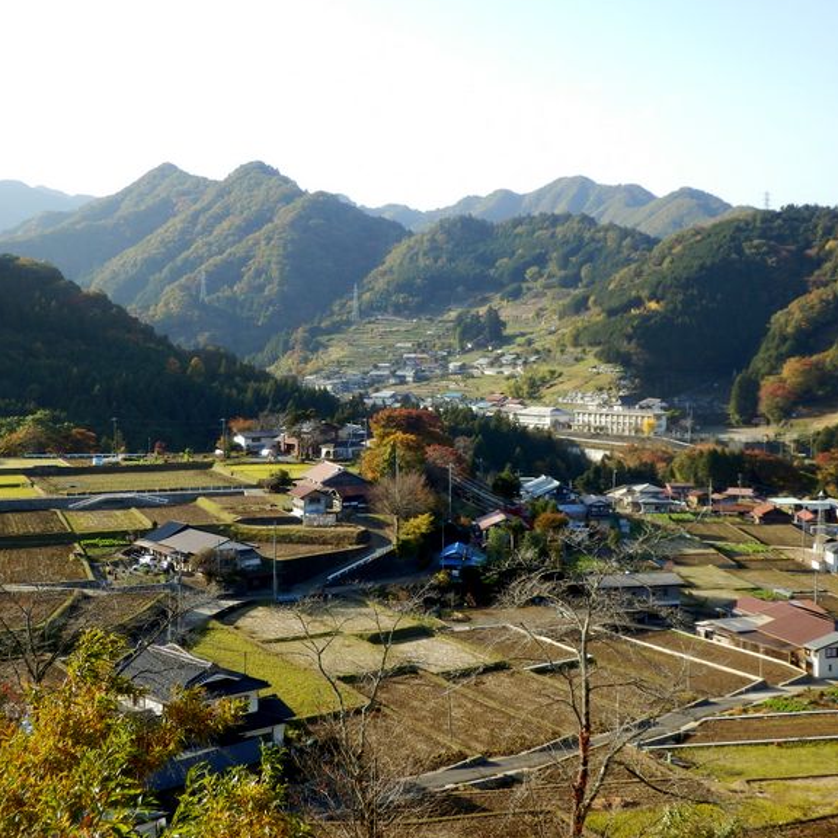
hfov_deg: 31.6
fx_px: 1479
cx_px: 393
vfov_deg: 31.6
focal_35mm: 54
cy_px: 415
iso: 80
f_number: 4.2
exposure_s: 1/200
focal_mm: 7.9
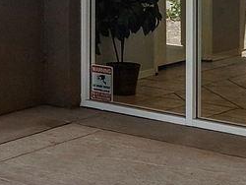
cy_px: -77
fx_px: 896
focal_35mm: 126
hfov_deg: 14.6
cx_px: -117
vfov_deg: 11.4
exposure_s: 1/160
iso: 200
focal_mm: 16
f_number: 8
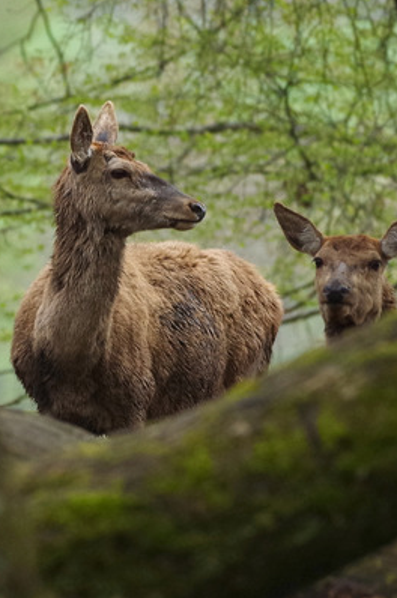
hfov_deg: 2.5
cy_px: 338
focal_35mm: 543
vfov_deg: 3.8
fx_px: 9013
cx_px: 231
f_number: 5.6
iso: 800
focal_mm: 300
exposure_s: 1/200
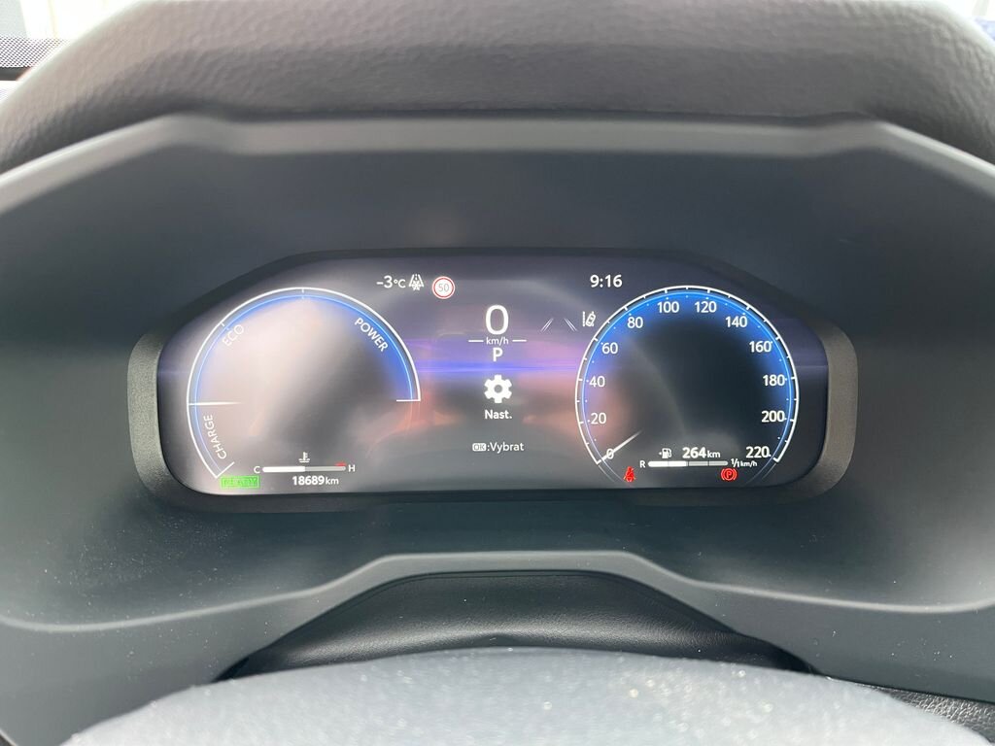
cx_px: 498
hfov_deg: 67.3
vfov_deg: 53.1
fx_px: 747
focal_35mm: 26
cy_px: 373
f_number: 1.6
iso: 200
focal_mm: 5.1
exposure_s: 1/50
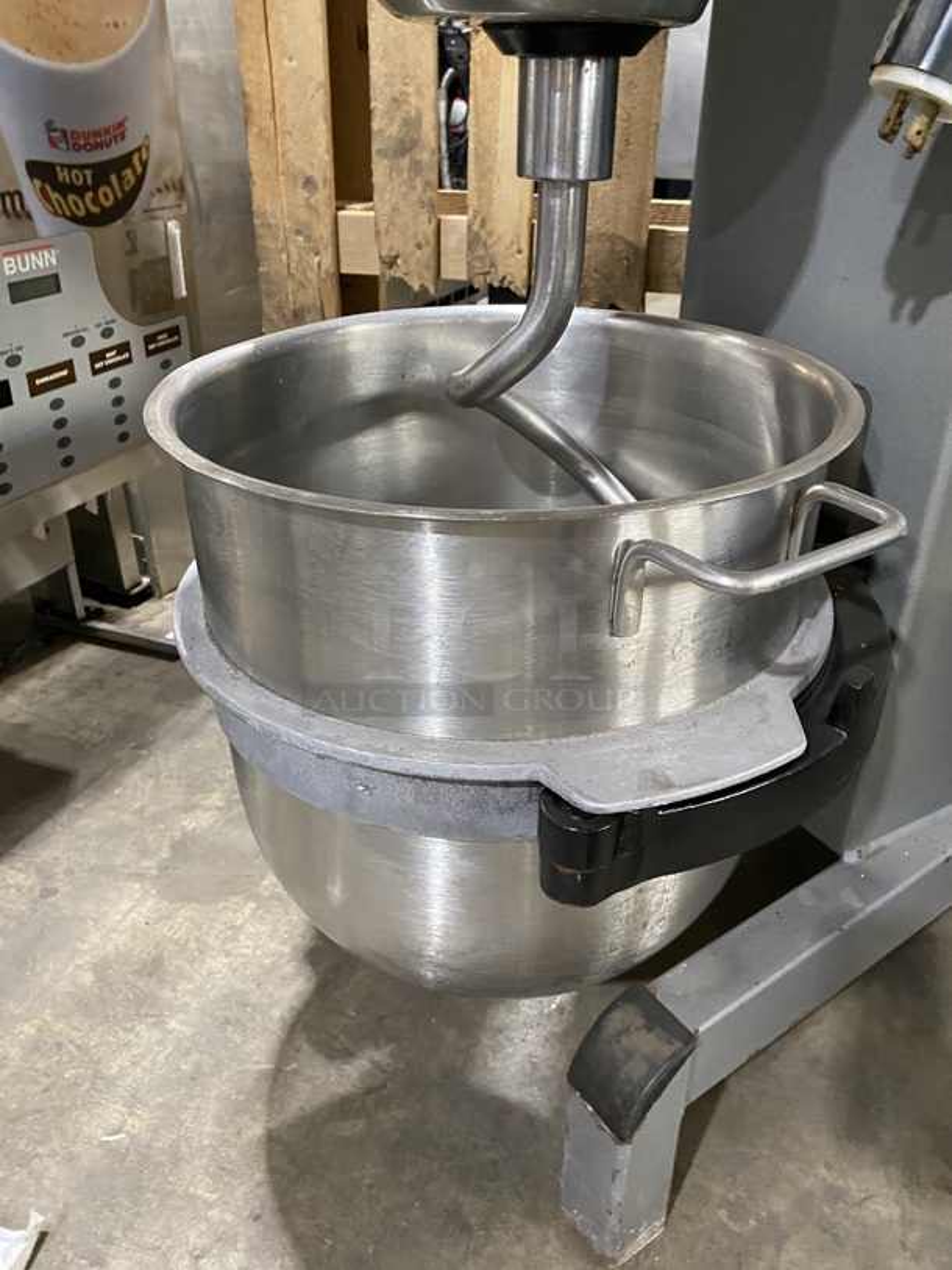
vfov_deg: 67.3
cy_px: 635
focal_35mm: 26
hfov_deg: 53.1
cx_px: 476
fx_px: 953
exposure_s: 1/53
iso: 500
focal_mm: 4.25
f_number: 1.8
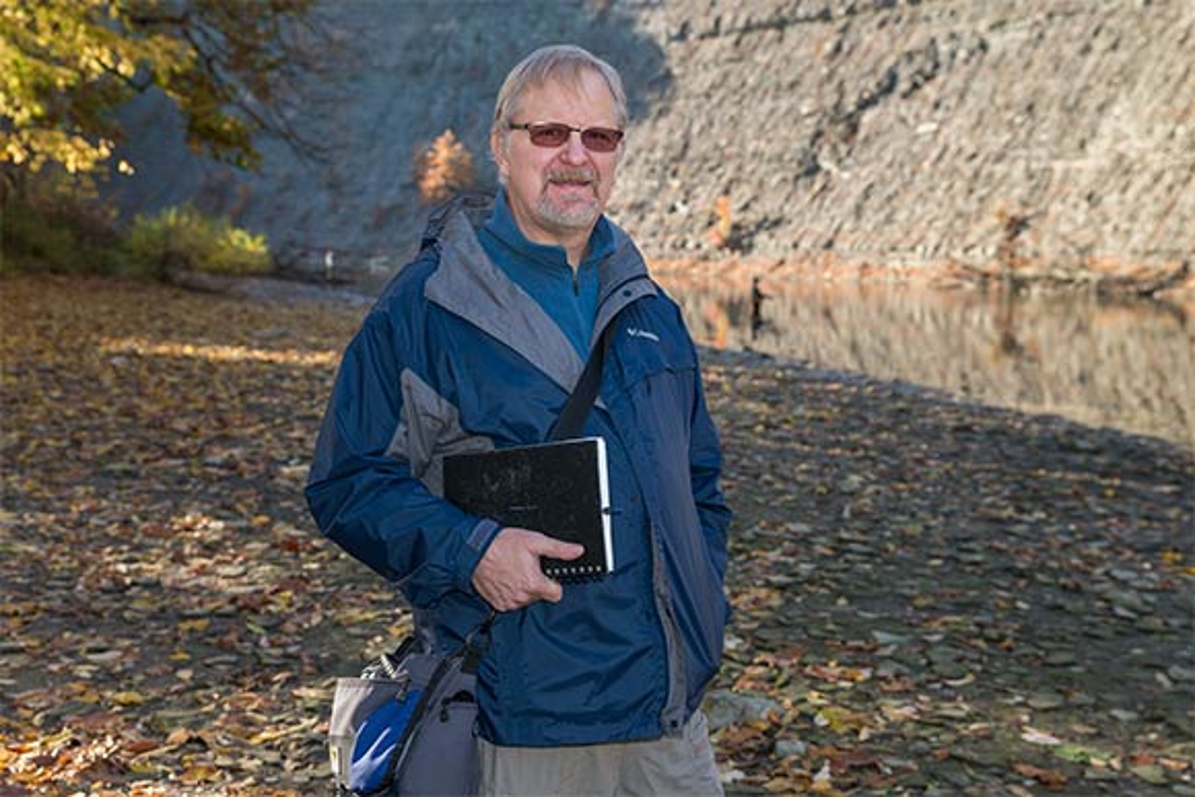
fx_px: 1461
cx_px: 598
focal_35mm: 44
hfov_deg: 44.5
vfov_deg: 30.5
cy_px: 398
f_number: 5.6
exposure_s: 1/180
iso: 200
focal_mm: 44
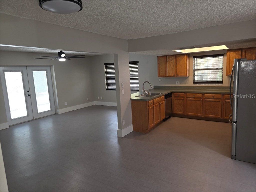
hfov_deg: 73.9
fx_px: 170
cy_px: 96
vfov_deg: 58.9
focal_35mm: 23
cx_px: 128
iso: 125
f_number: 1.7
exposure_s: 1/40
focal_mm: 6.3
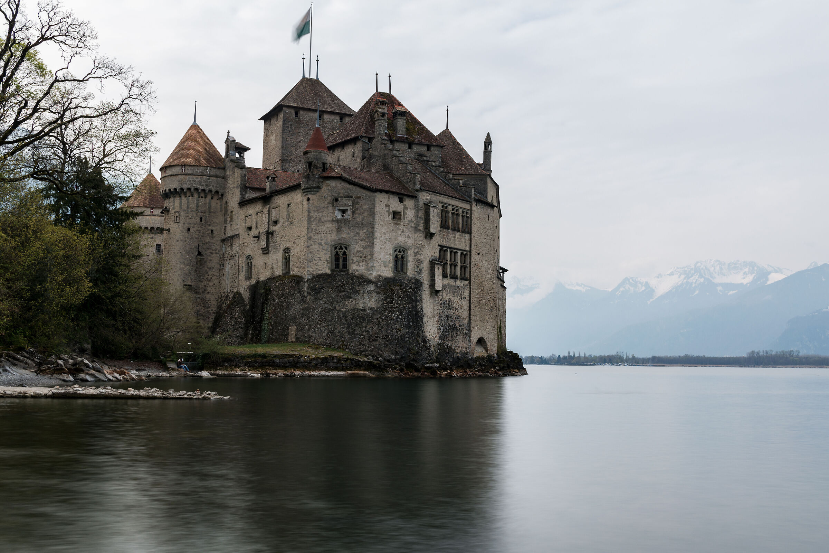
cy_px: 276
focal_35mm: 40
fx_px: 933
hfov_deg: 47.9
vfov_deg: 33.0
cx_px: 414
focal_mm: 27
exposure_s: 6
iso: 100
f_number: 8
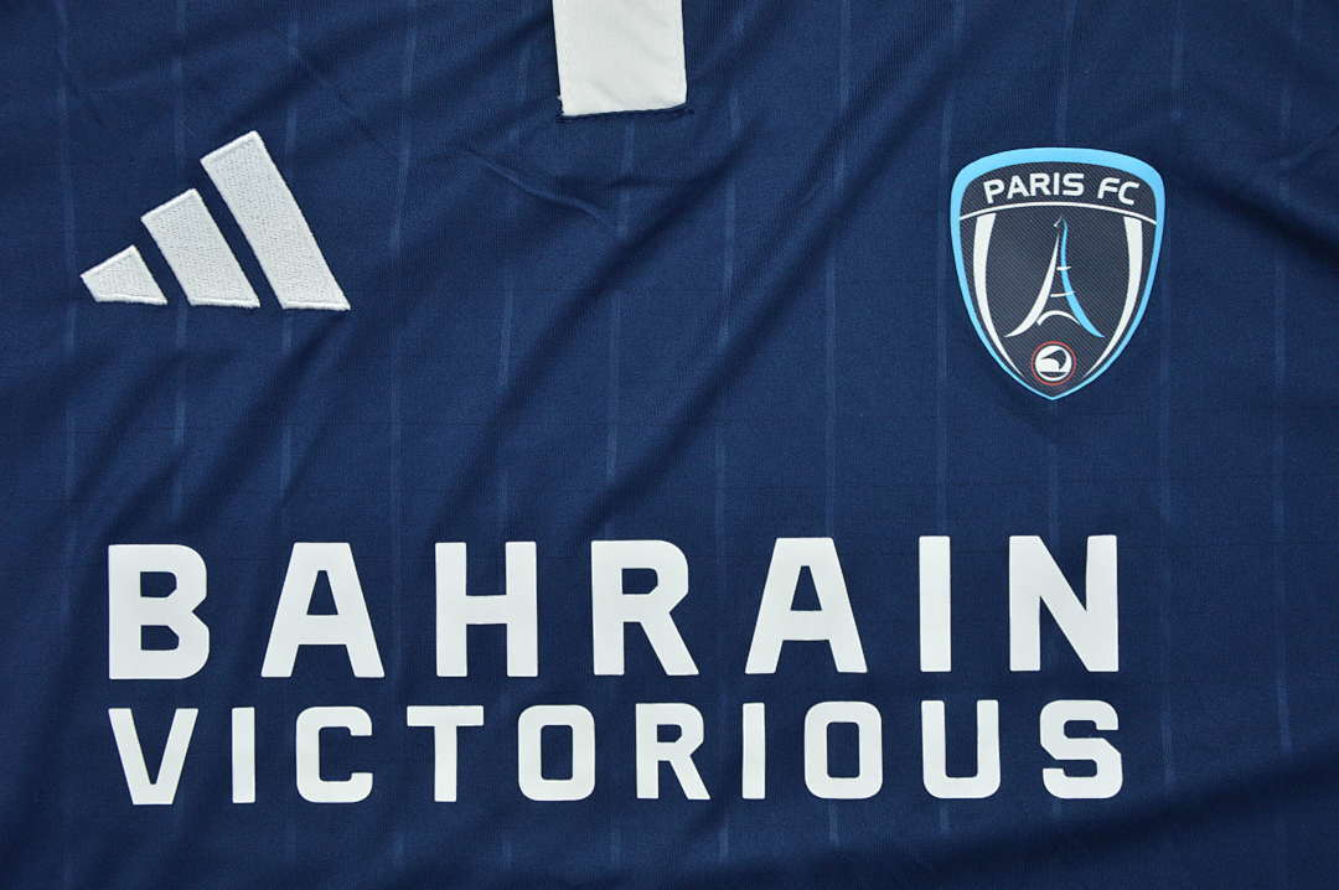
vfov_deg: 21.5
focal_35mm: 63
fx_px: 2341
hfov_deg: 31.9
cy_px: 445
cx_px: 670
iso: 400
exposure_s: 1/160
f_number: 7.1
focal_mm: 42
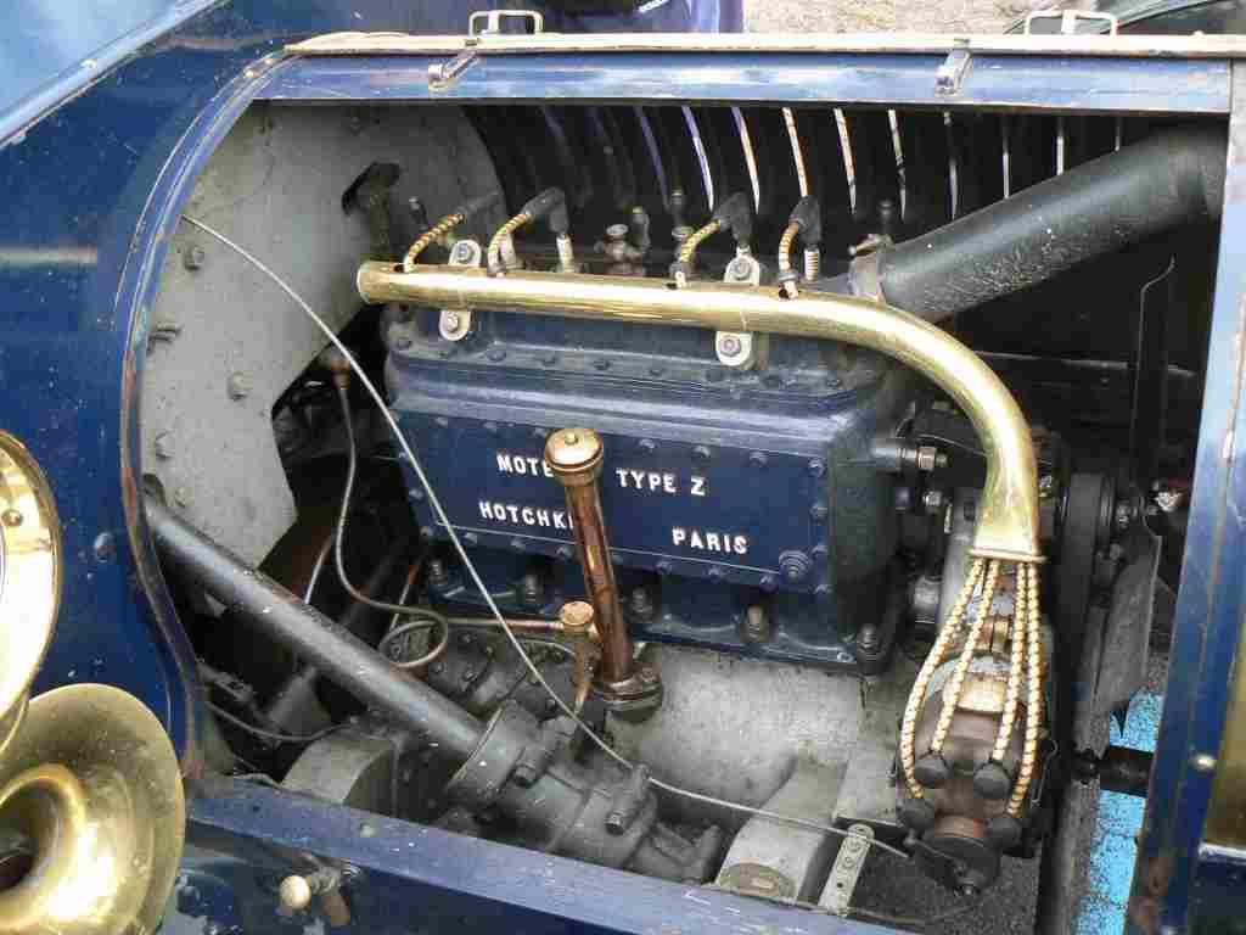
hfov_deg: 51.4
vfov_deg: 39.7
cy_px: 468
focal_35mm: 36
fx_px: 1296
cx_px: 623
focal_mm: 6
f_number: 2.8
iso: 80
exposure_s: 1/50
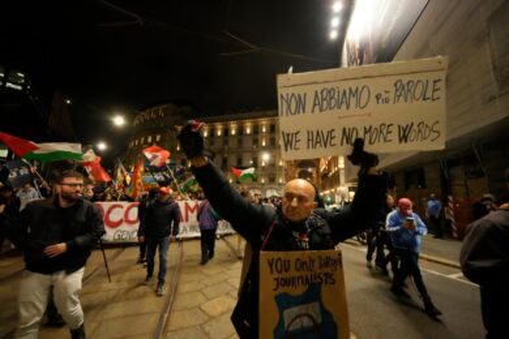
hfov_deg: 112.6
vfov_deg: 90.0
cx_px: 254
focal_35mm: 12
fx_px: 170
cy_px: 170
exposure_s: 1/125
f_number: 4
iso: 8000
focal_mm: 12
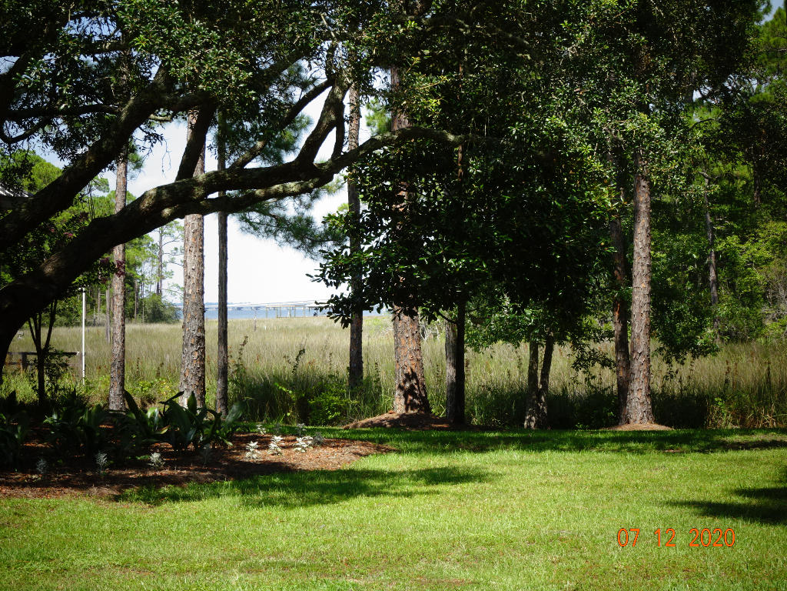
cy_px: 296
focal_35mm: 85
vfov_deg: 17.4
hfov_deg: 23.0
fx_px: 1932
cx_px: 394
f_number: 5
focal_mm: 14.54
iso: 80
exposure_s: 1/320
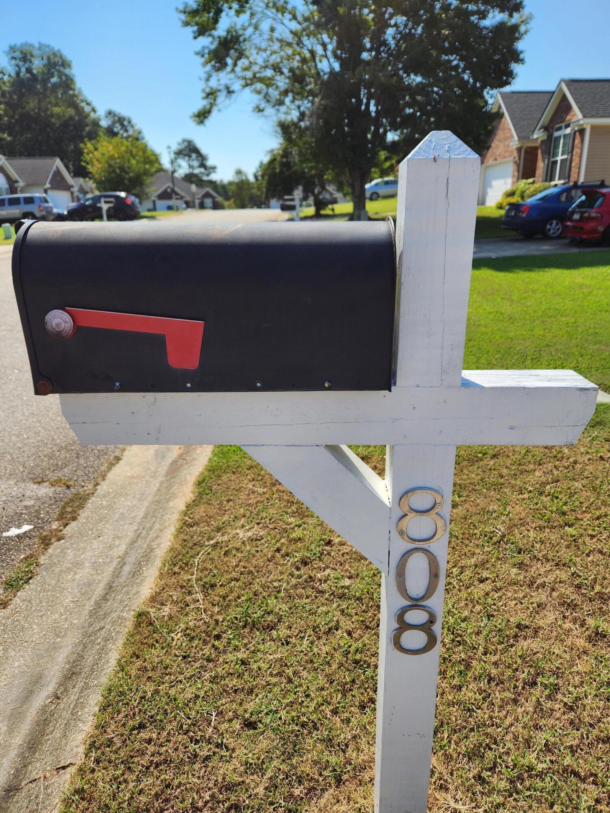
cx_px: 305
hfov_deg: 58.9
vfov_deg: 73.9
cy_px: 406
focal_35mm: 23
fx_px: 540
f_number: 1.8
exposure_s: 1/1709
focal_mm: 5.4
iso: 20
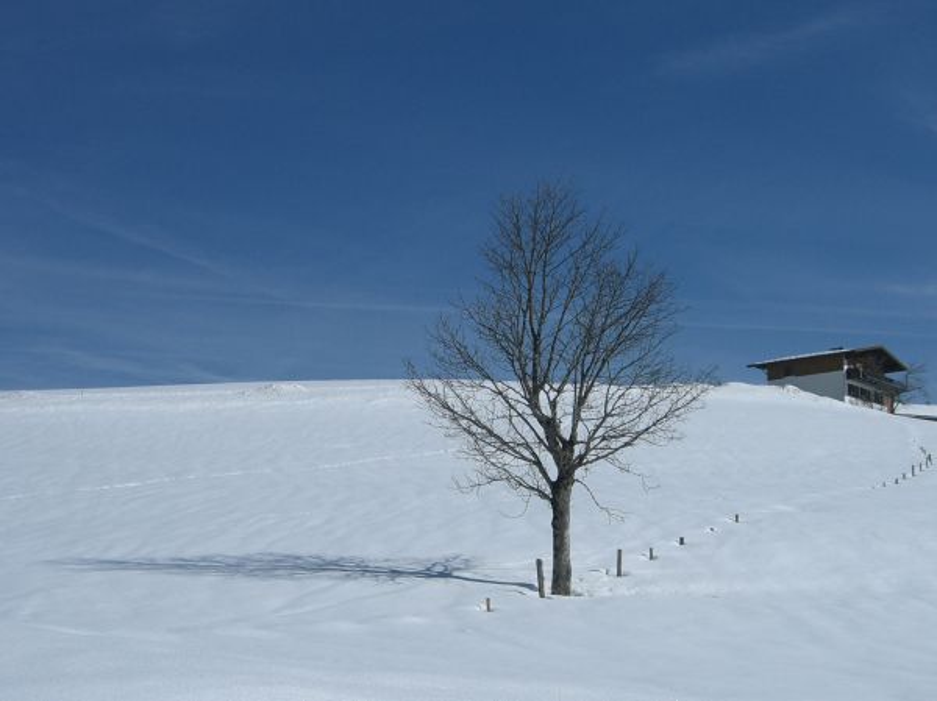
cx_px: 468
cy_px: 350
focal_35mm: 38
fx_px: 1028
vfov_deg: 37.7
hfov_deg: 49.0
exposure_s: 1/640
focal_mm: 7.9
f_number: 8
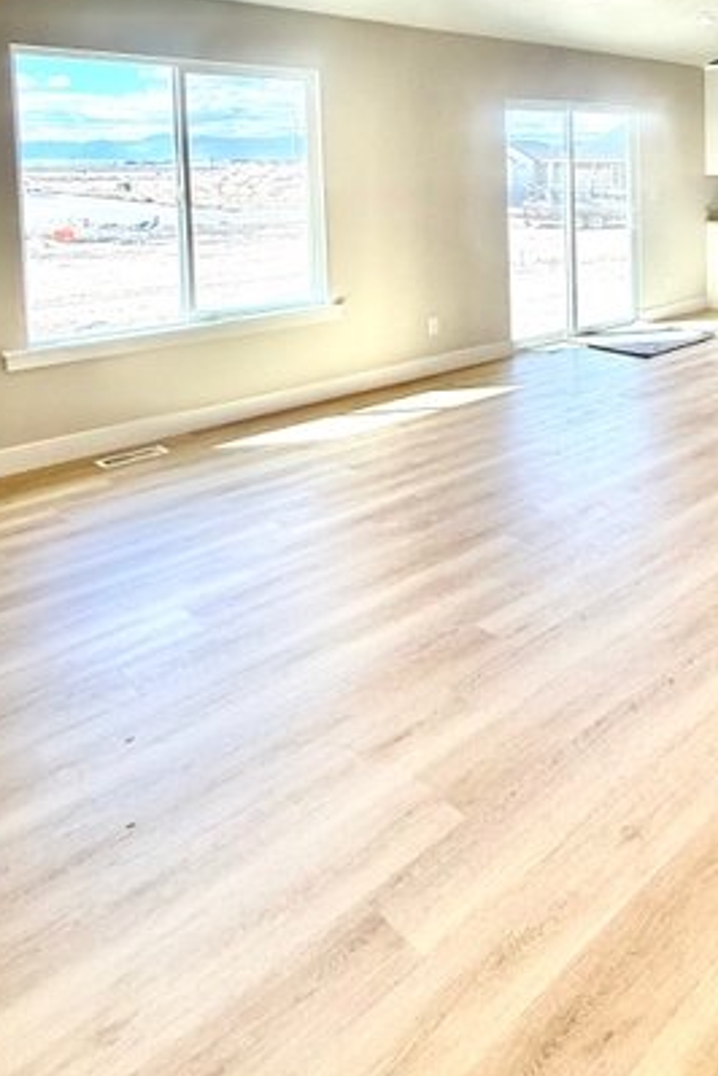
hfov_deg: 40.0
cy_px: 218
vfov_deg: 60.3
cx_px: 740
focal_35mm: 28
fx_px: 838
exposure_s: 1/270
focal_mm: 2.22
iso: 64
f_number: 2.2
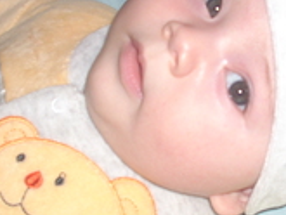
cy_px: 87
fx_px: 835
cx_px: 246
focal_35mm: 101
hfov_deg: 19.2
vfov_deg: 14.7
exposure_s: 1/60
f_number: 2.8
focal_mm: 6.2
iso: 64
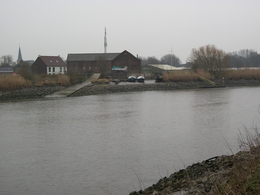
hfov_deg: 31.2
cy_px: 98
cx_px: 130
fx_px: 466
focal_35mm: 62
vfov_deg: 23.7
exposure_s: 1/250
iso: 80
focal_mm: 11
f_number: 4.1
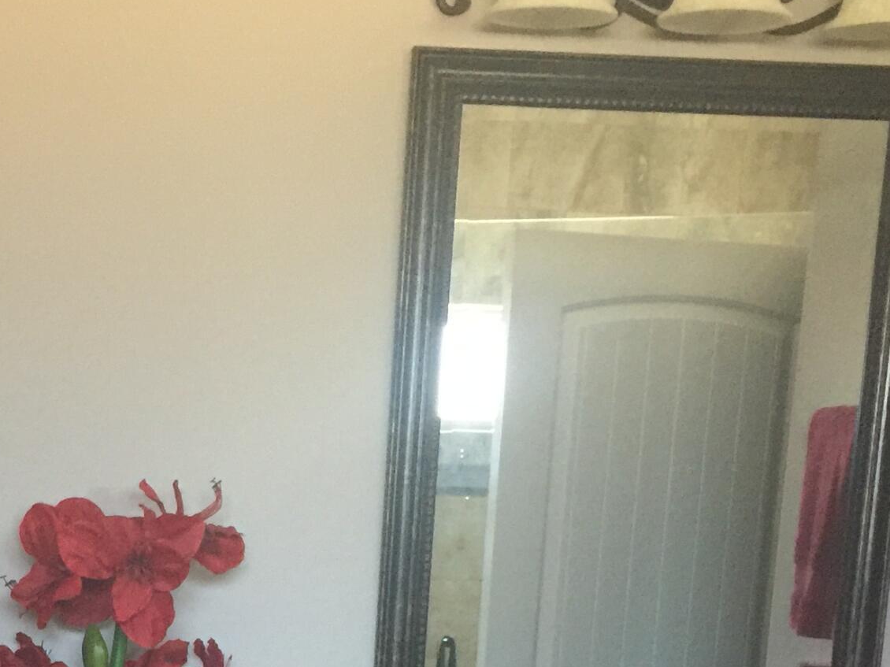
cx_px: 72
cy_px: 865
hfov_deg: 24.5
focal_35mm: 77
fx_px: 1979
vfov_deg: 17.9
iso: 125
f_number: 2.2
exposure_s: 1/15
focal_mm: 4.15
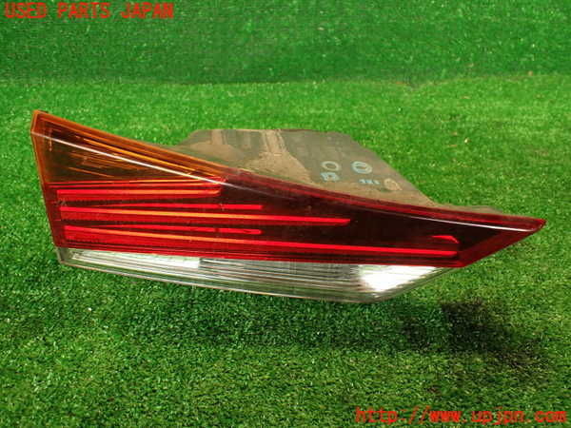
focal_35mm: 32
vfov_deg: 44.2
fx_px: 528
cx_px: 286
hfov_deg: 56.8
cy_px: 214
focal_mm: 5.79
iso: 250
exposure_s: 1/30
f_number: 2.4
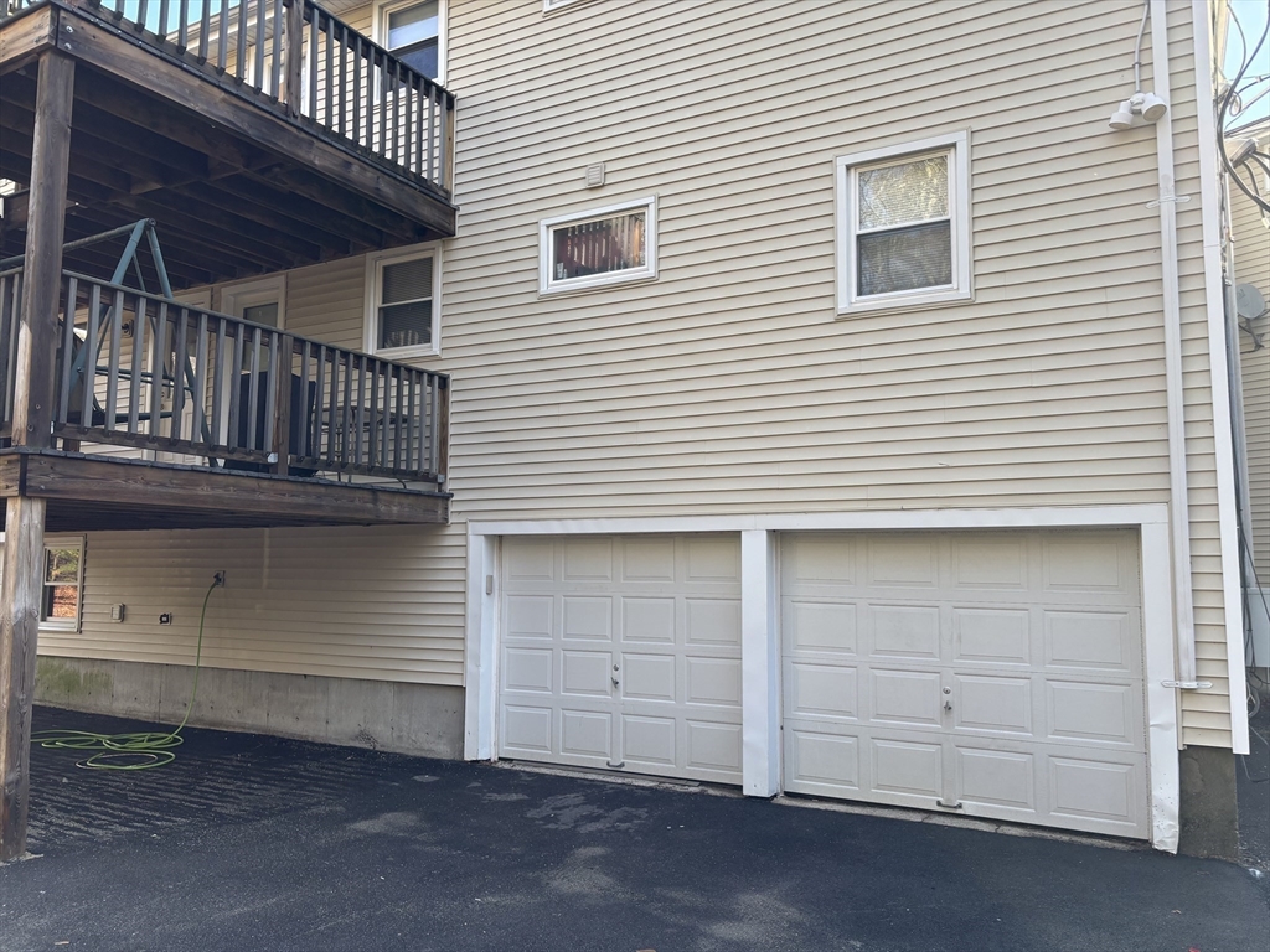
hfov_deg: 67.3
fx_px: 954
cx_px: 635
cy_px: 476
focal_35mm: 26
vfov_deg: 53.1
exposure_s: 1/363
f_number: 1.6
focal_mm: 5.96
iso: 50
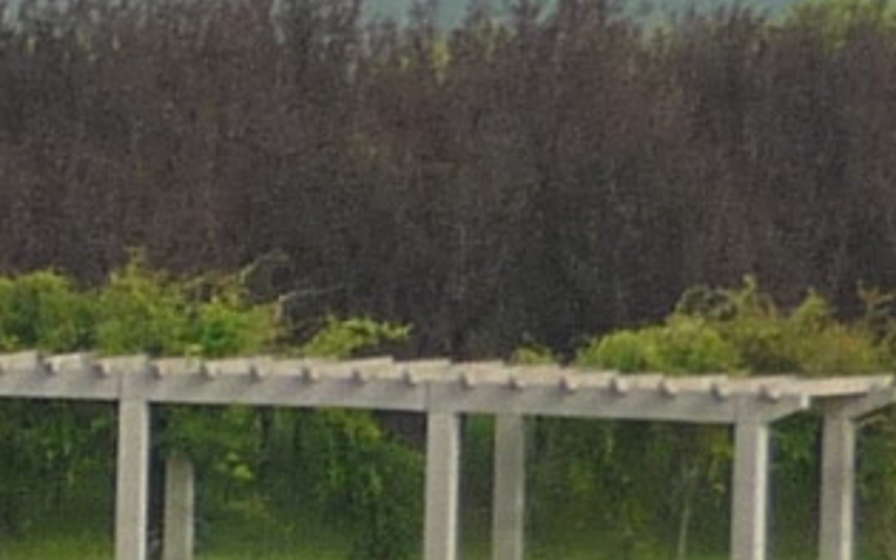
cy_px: 725
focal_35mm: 355
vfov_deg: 3.7
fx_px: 8670
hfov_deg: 5.8
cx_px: -728
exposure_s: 1/160
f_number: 9
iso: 100
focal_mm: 6.8
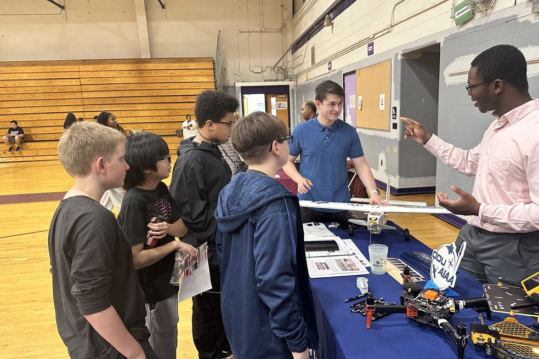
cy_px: 181
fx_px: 389
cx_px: 276
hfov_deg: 69.4
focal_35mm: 26
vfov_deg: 49.5
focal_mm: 6.86
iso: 400
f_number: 1.78
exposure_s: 1/60
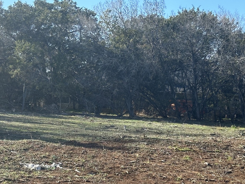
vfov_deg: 18.8
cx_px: 86
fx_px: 552
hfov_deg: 24.9
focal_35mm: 78
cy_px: 143
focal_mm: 6.86
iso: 64
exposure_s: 1/1289
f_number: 1.78
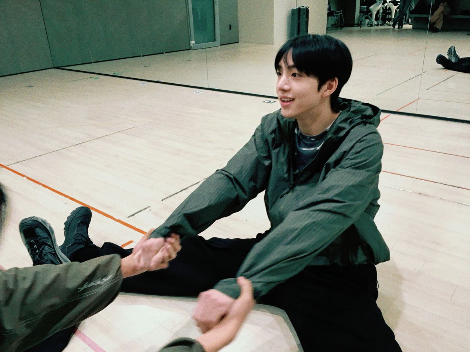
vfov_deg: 48.2
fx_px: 394
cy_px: 176
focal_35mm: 29
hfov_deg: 61.7
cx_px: 235
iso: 250
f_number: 2.2
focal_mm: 4.15
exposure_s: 1/30
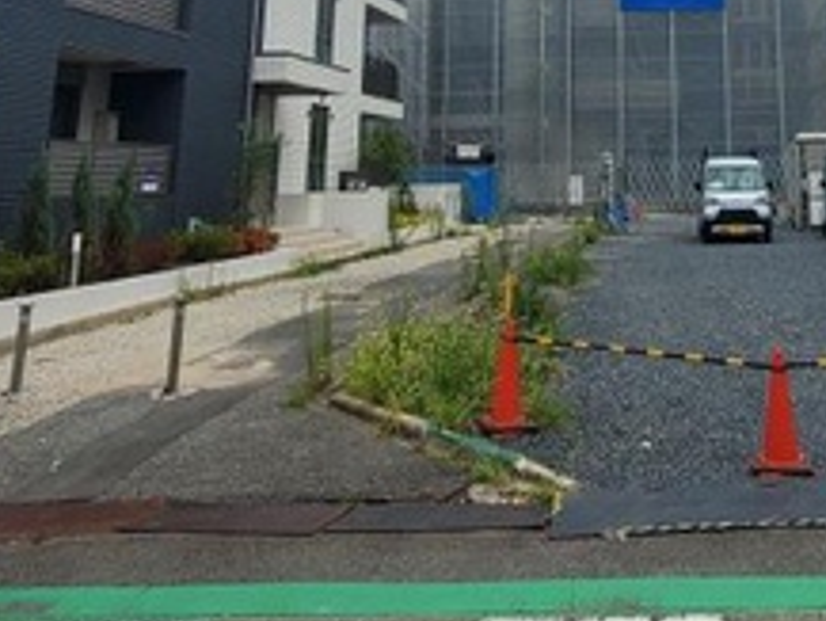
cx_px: 674
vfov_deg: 30.2
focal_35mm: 42
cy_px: -90
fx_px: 1003
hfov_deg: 42.5
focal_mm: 1.8
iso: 50
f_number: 2.2
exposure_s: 1/1391
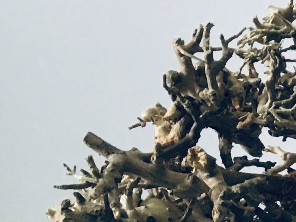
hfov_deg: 11.2
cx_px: 674
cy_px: 382
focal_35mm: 152
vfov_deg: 9.4
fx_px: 1300
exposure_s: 1/17
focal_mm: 4.15
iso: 50
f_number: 2.2
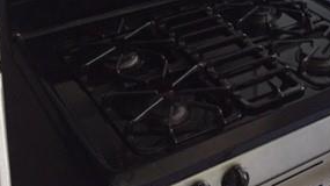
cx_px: 252
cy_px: -113
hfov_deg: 29.2
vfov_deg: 15.4
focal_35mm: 71
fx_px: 621
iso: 200
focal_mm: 4.15
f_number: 2.2
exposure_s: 1/30
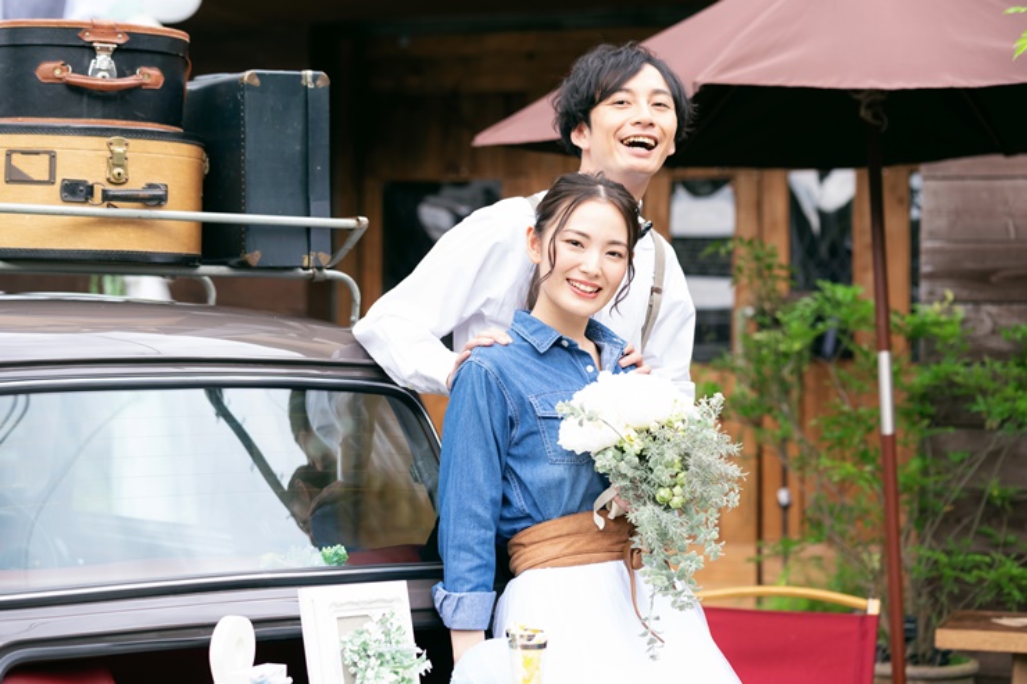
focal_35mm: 72
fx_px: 2053
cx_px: 514
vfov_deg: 18.9
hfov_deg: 28.1
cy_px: 342
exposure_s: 1/250
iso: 250
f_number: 3.2
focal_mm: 72
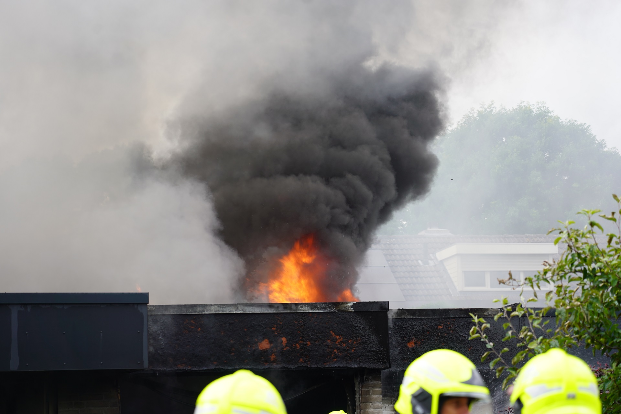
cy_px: 207
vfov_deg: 13.0
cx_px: 310
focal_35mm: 105
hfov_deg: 19.5
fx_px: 1811
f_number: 4.5
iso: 100
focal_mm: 105
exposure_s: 1/160
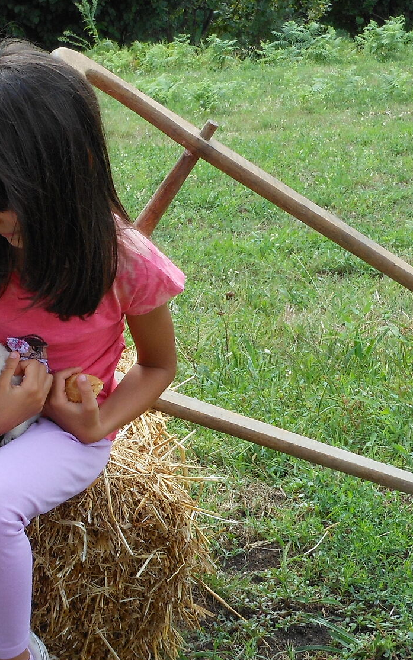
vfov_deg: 23.3
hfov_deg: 14.2
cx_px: -87
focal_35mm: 89
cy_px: 394
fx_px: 1603
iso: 80
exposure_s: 1/125
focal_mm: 6.9
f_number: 4.3
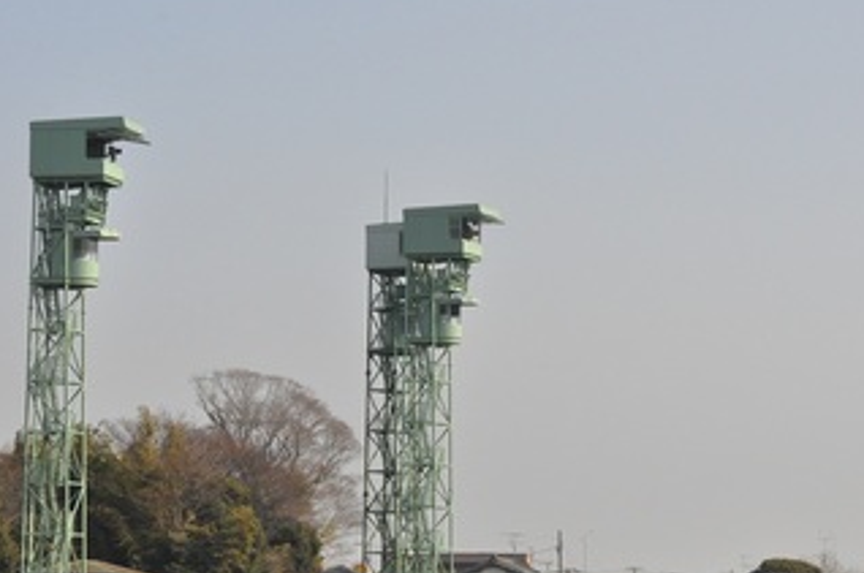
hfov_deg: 14.0
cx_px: 467
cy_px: 303
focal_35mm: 147
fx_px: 3523
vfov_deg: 9.3
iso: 1000
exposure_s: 1/800
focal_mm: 78
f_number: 14
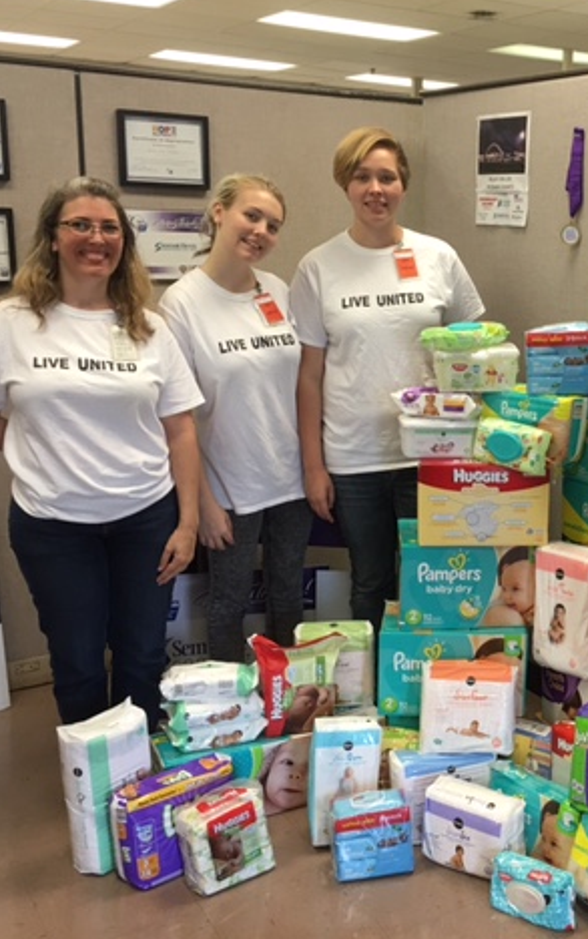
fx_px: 1076
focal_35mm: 42
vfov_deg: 47.2
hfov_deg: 29.4
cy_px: 459
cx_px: 522
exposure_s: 1/15
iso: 32
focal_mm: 4.15
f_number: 2.2
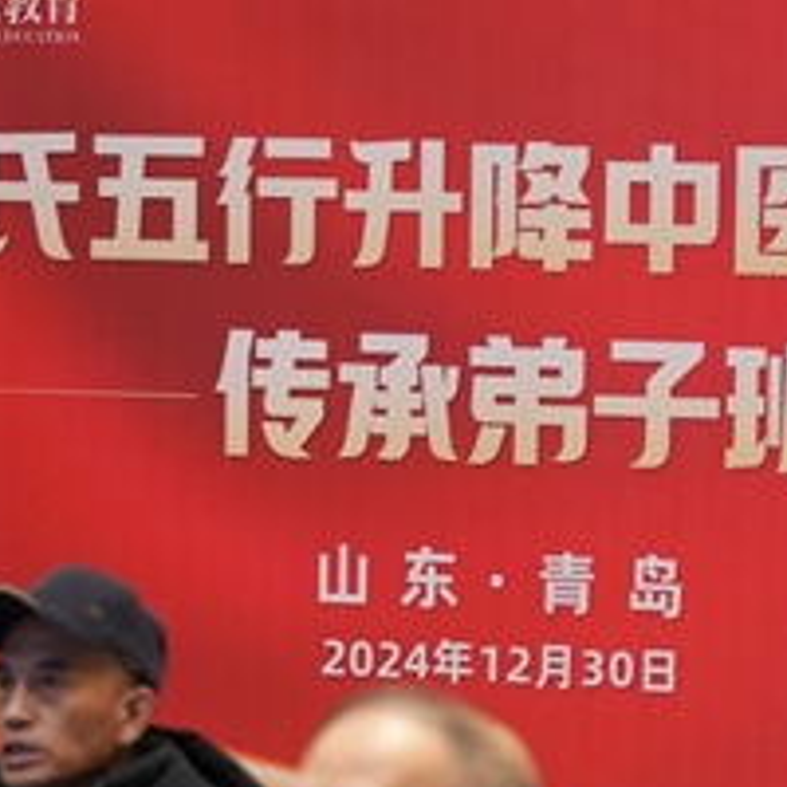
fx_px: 9183
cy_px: 752
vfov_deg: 4.9
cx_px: 878
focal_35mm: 357
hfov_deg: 4.9
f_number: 2.8
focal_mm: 70
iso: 2000
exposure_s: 1/323
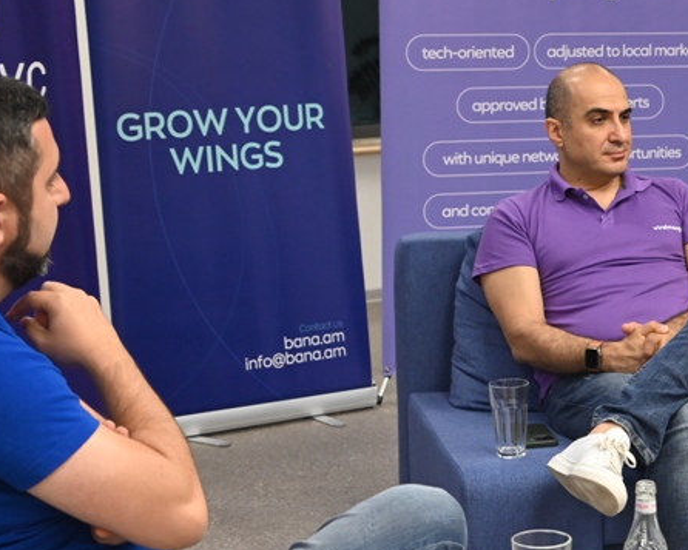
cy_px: 322
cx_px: 646
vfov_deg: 15.9
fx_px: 1976
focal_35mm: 97
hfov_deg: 19.3
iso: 2500
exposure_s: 1/125
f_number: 6
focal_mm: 45
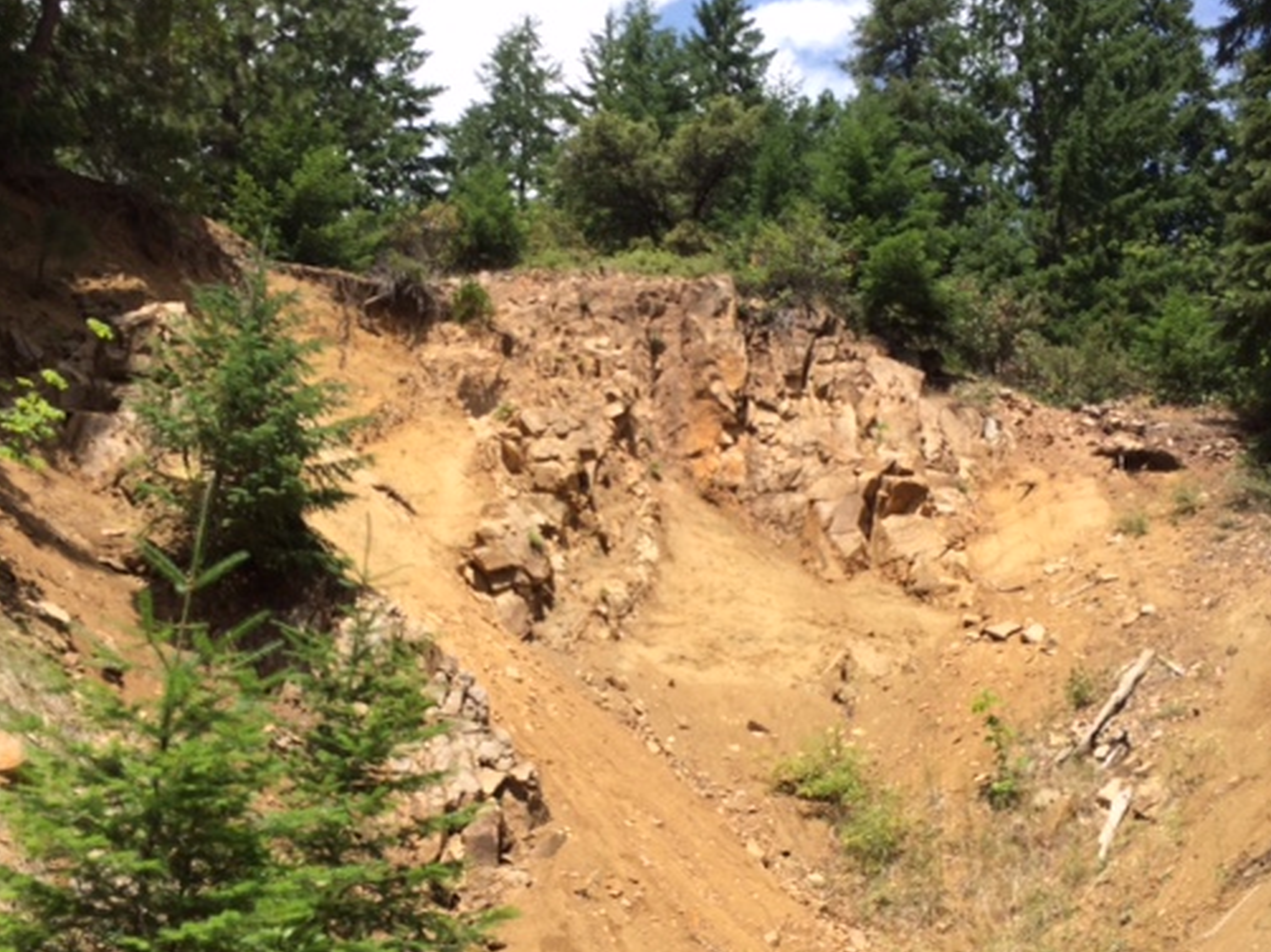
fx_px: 1358
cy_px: 534
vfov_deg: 38.6
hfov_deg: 50.1
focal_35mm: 37
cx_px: 658
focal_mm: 4.15
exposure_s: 1/1208
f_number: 2.2
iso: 32
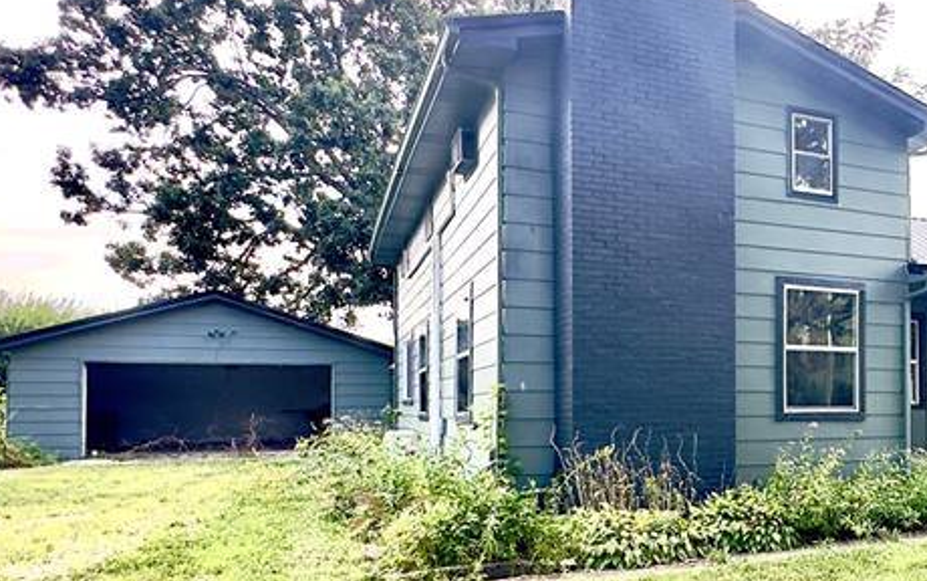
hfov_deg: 54.0
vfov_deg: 37.9
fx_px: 834
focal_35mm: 33
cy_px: 389
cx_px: 750
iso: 40
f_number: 2.2
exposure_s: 1/310
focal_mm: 2.22
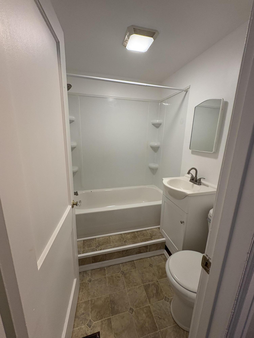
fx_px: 137
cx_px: 127
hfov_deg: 85.7
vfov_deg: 102.1
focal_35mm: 14
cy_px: 169
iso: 250
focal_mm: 2.22
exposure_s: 1/60
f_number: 2.2
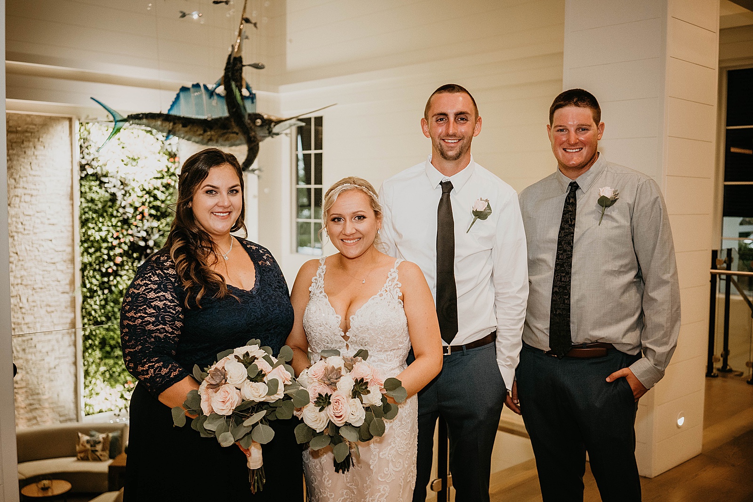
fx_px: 732
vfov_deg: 37.9
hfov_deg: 54.4
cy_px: 251
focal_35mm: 35
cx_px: 376
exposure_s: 1/250
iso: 3200
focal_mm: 35
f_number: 2.8
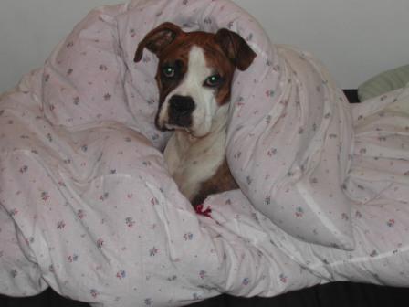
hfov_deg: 23.8
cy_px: 154
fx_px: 969
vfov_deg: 18.0
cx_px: 204
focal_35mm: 82
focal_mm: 17.4
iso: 100
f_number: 4.1
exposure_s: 1/60.1
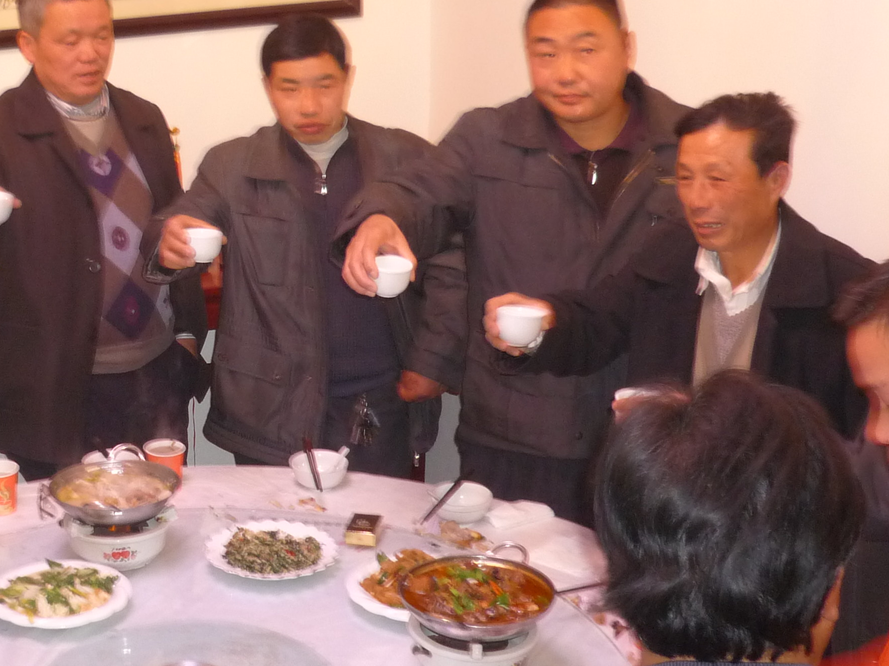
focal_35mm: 61
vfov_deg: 24.0
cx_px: 124
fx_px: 1566
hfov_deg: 30.6
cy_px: 372
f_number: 2.8
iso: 250
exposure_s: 1/8
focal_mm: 5.5
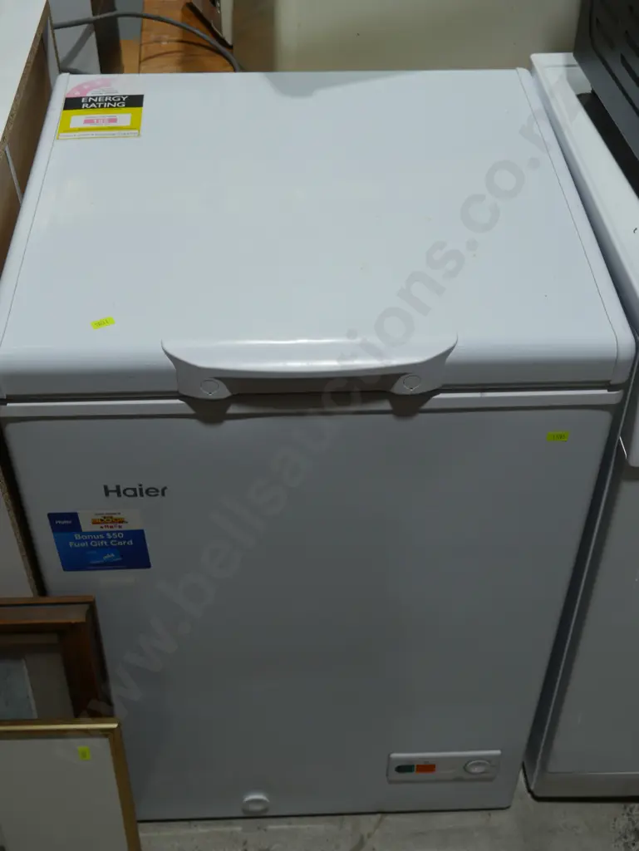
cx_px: 320
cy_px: 426
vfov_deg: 42.9
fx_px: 1082
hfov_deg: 32.9
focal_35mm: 44
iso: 200
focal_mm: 22
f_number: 5
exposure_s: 1/125
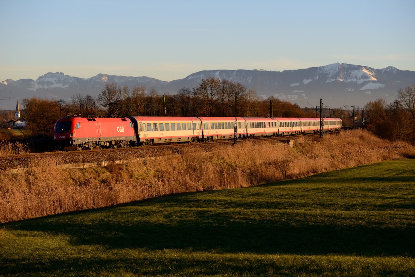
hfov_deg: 22.1
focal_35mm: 92
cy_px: 138
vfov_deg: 14.9
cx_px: 208
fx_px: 1060
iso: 320
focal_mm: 92
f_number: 5
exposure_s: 1/1250
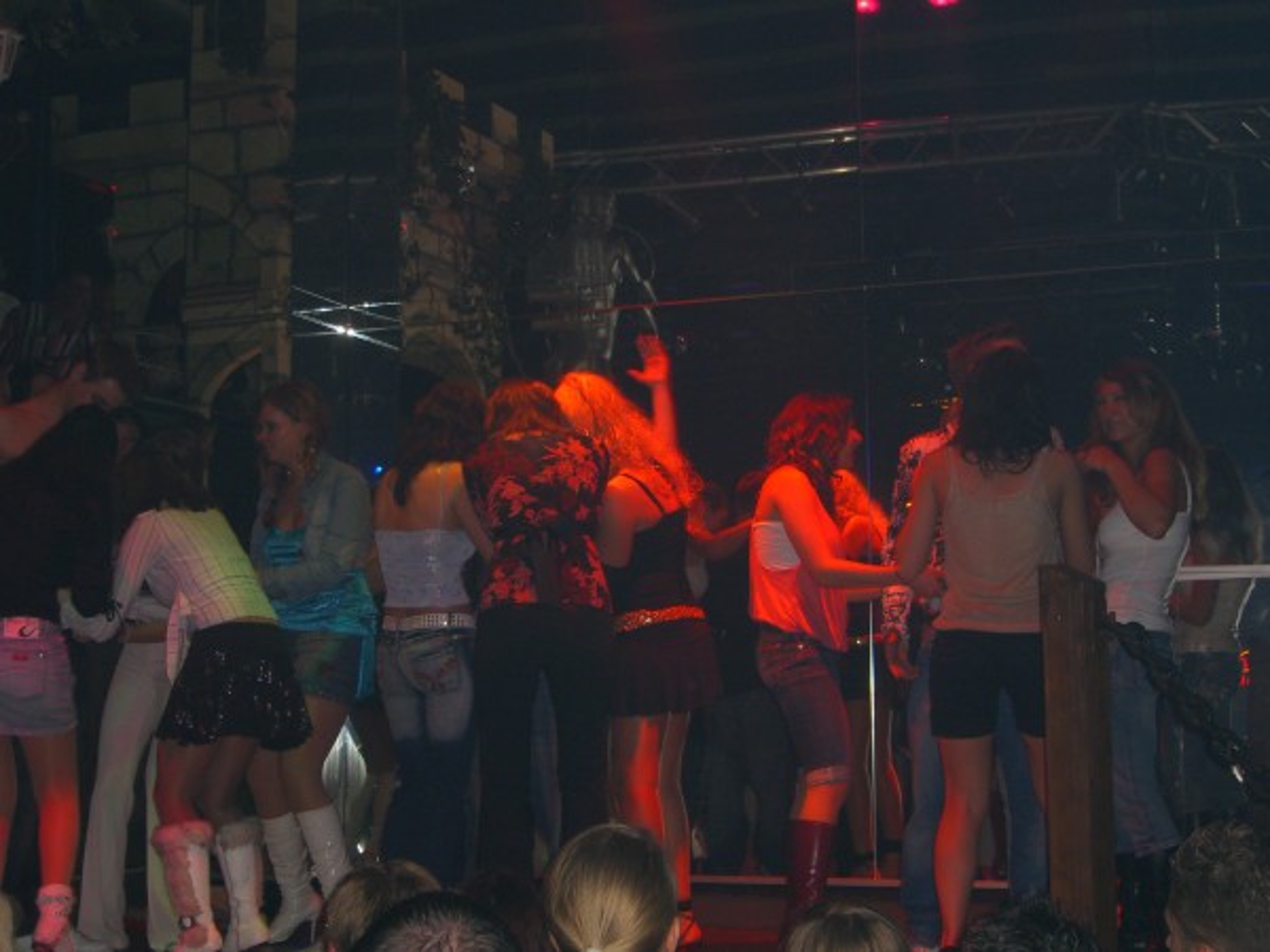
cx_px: 635
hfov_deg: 33.8
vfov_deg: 25.7
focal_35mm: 57
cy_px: 476
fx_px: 2091
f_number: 3.6
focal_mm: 11.8
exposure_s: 1/60
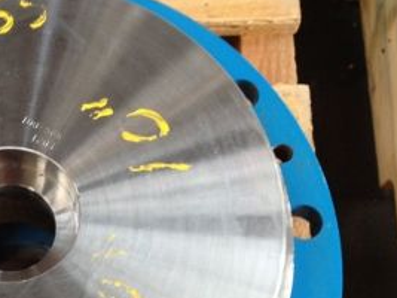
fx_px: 963
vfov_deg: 17.2
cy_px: 285
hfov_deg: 22.6
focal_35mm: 84
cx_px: 19
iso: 80
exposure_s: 1/20
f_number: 2.4
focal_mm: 4.28
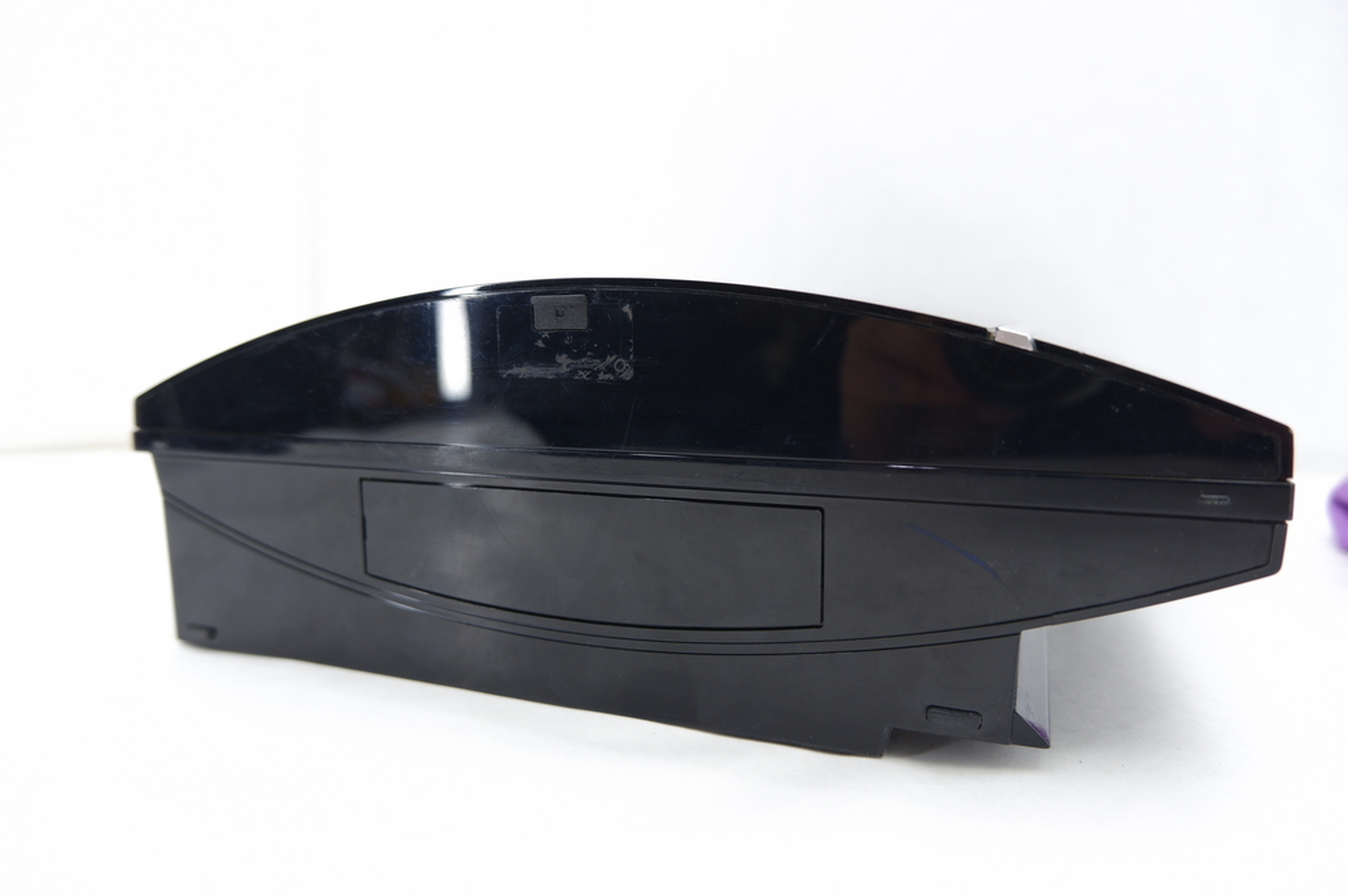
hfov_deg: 76.1
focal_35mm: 23
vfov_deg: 55.0
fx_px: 861
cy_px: 448
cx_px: 674
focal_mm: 15.2
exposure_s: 1/50
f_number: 3.5
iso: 200
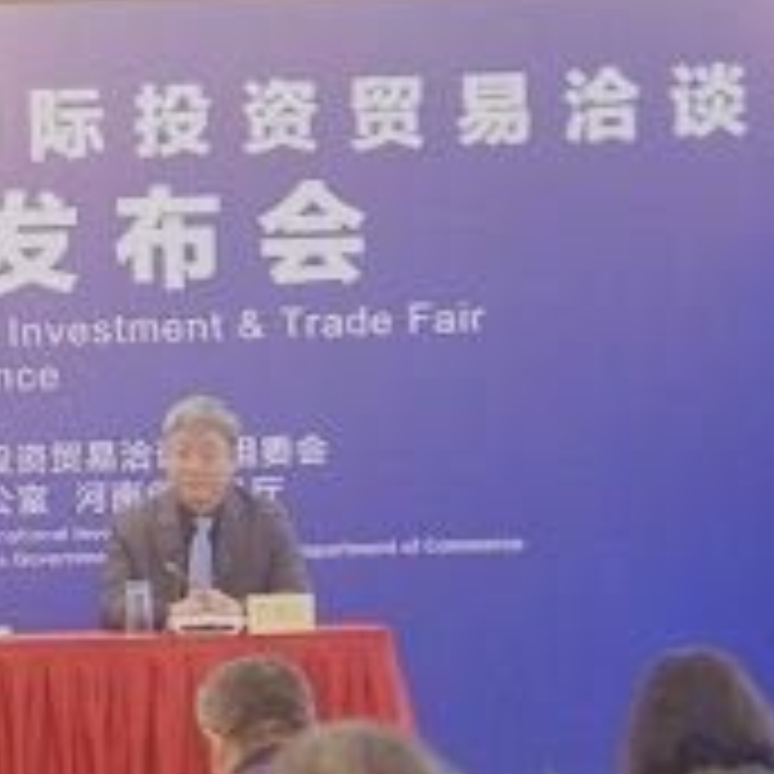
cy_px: 580
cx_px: -86
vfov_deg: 10.5
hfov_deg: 10.4
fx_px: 4199
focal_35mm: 166
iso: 1250
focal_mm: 50
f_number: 6.3
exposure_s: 1/13
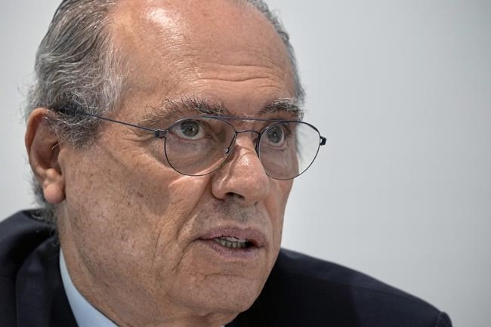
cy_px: 164
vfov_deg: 6.9
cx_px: 246
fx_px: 2727
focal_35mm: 200
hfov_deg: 10.3
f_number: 4.5
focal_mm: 200
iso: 1000
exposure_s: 1/250
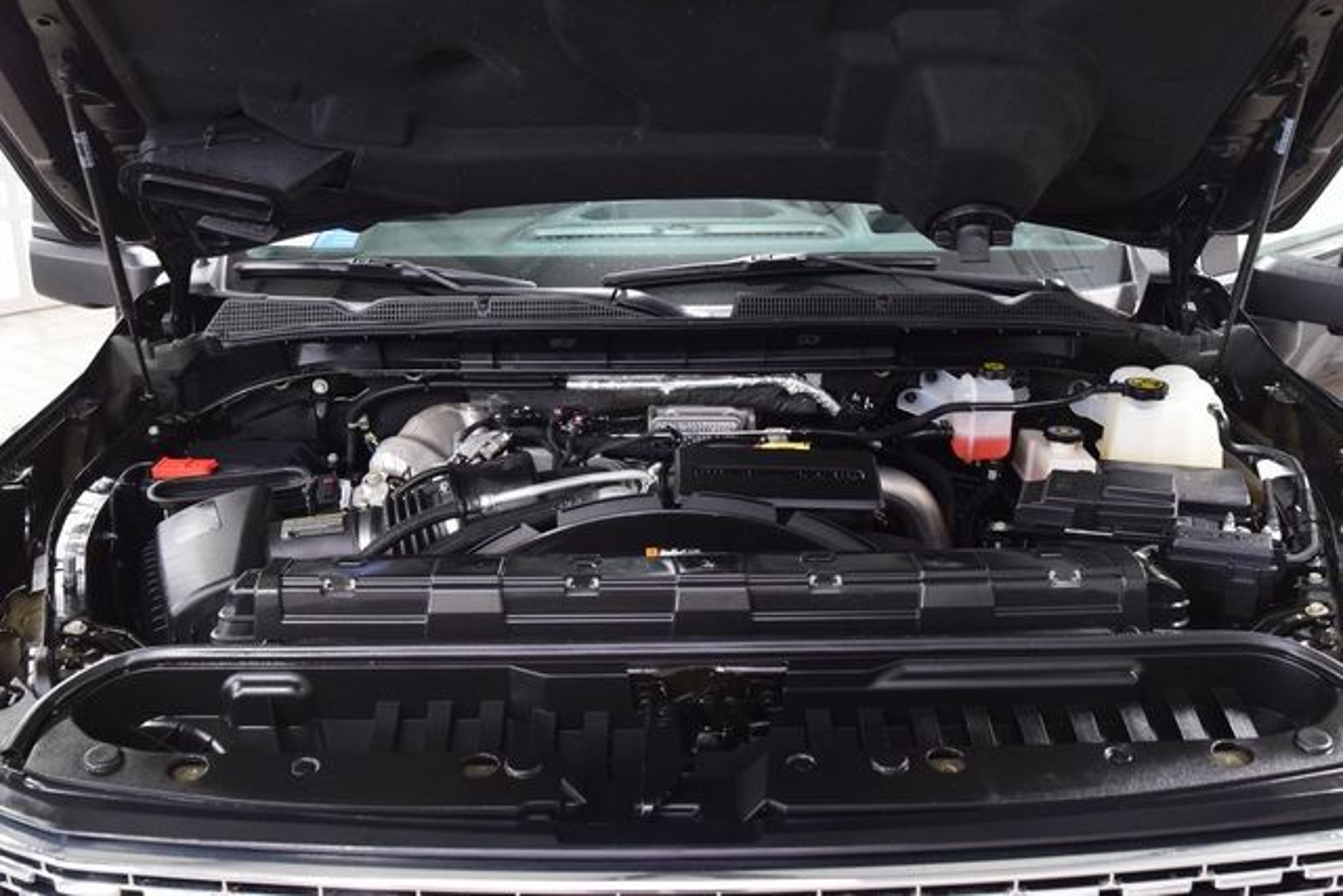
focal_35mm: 36
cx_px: 672
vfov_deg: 36.9
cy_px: 448
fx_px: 1343
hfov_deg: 53.1
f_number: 6.3
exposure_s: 1/15
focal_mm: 24
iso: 1600
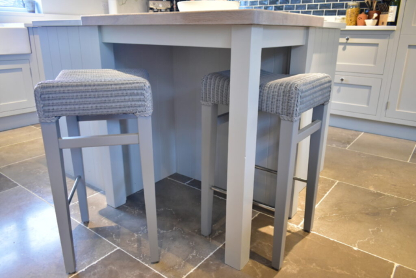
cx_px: 208
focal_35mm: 27
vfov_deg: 48.0
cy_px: 139
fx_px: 312
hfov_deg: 67.4
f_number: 3.5
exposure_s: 1/30
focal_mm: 18
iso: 900
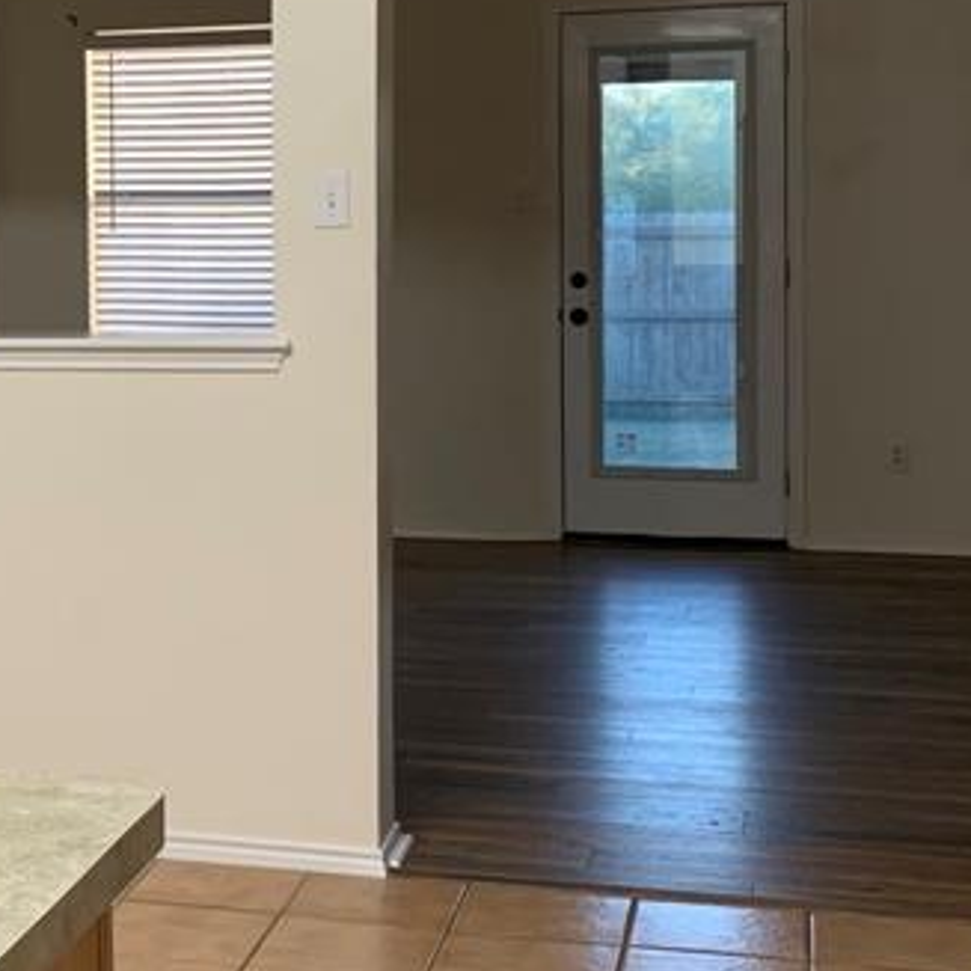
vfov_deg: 23.8
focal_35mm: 72
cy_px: 288
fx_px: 2285
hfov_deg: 22.9
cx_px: -42
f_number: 1.8
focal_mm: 4.25
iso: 200
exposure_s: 1/60
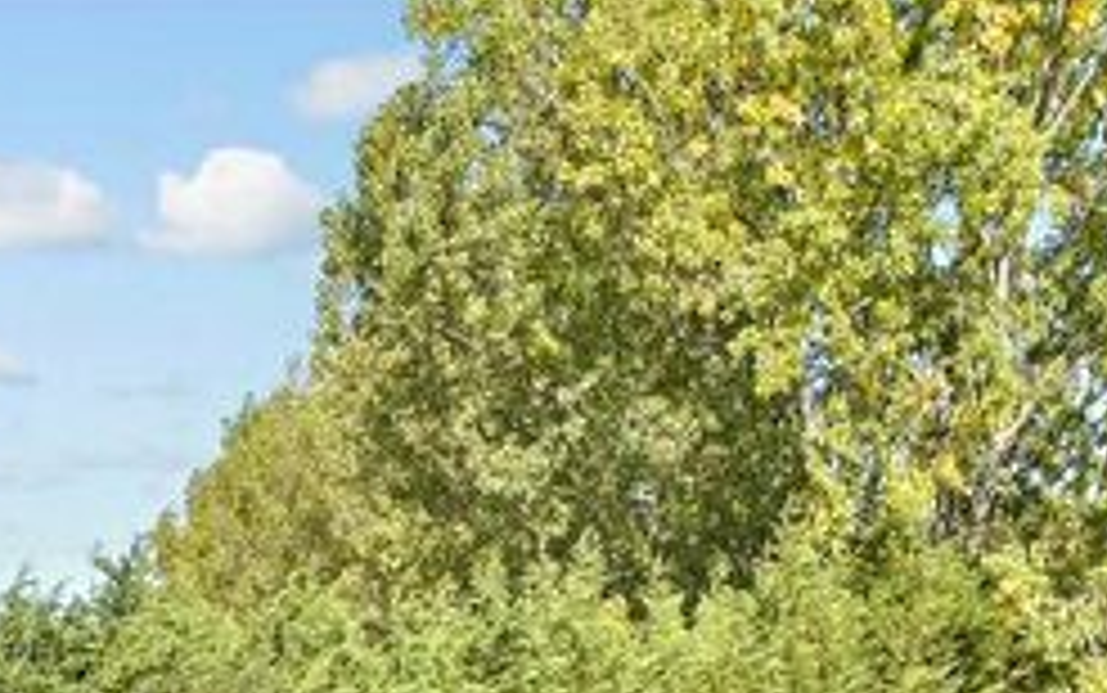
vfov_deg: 18.7
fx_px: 1841
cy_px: 1046
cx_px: 590
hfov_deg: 33.5
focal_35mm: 61
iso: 500
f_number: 9
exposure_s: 1/320
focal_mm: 14
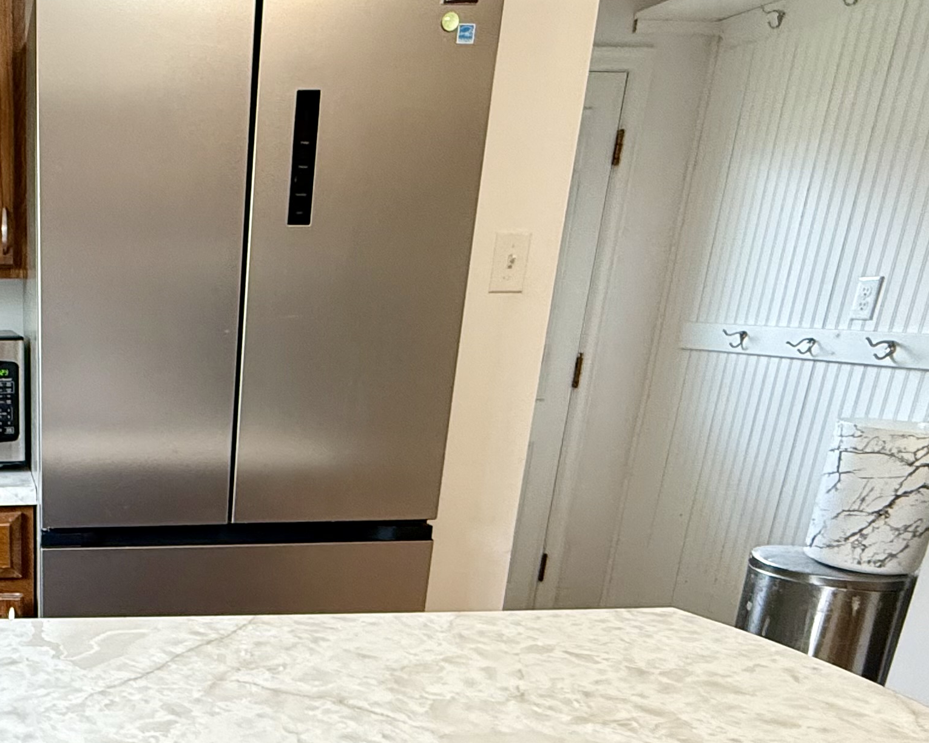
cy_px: 640
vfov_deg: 38.8
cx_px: 42
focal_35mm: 36
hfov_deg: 44.3
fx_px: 990
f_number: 2.2
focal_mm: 2.22
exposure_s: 1/60
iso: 400
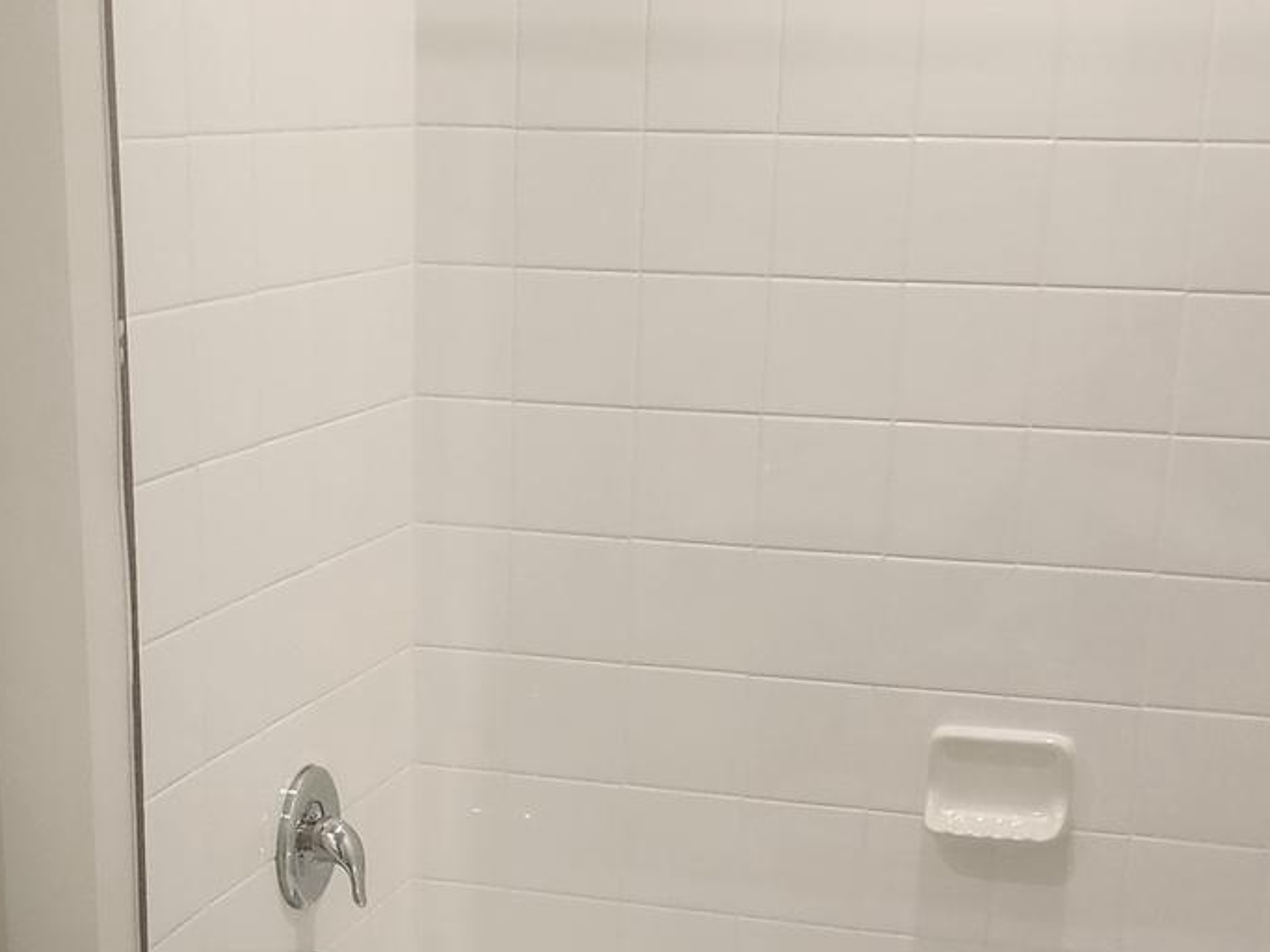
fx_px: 2531
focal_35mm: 69
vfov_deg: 20.7
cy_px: 937
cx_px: 571
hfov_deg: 28.2
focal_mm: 6.4
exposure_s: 1/120
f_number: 1.8
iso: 200
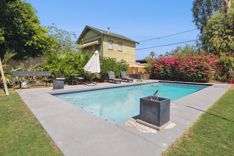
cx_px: 117
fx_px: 117
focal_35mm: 18
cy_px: 78
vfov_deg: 67.4
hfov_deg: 90.0
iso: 400
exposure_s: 1/1600
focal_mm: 18
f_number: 8
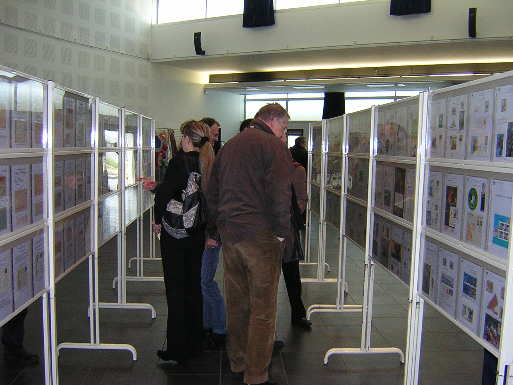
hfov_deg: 51.4
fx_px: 534
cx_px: 256
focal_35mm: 36
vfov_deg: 39.7
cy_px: 192
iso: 336
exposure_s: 1/60.1
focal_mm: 4.7
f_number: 2.6
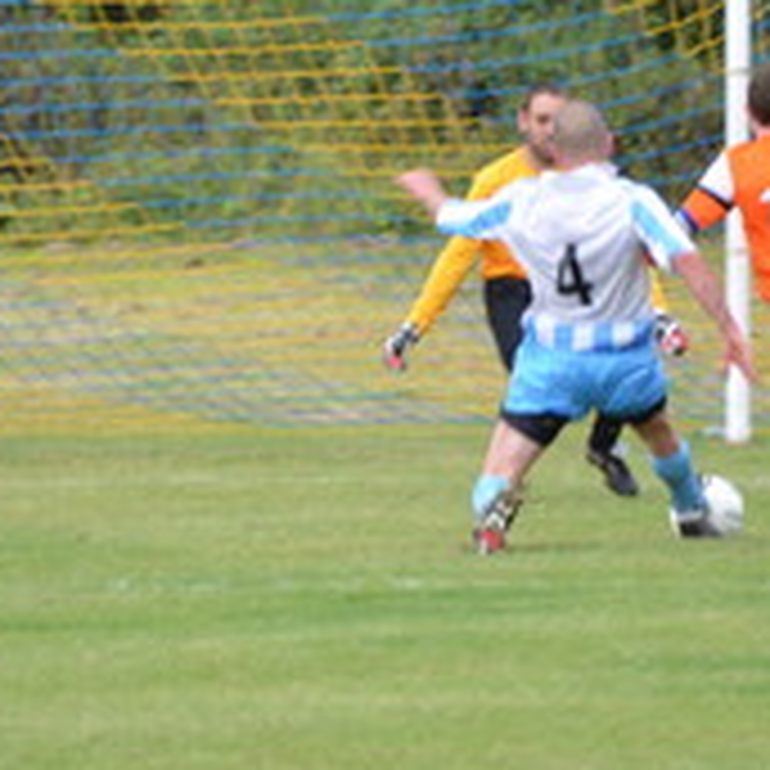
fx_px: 21114
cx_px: 412
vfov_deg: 2.1
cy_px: 293
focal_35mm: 839
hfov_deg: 2.1
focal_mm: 200
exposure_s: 1/125
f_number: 5.6
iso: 100
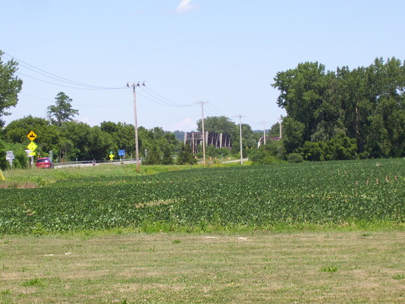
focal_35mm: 109
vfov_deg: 13.6
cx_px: 201
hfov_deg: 18.0
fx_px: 1276
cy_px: 152
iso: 80
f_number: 4.6
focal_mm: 18
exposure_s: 1/500
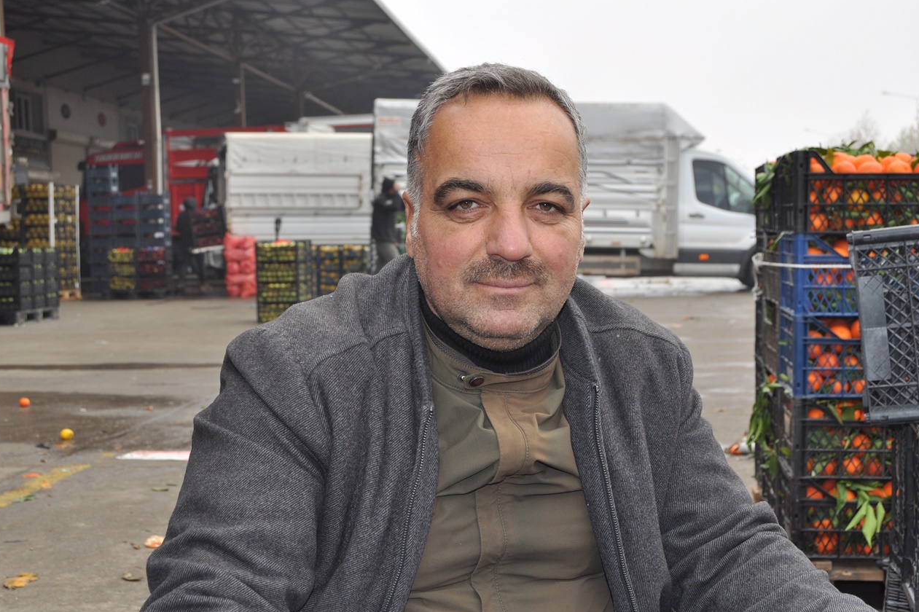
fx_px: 1327
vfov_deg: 26.0
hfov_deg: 38.2
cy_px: 317
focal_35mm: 52
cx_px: 464
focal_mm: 32
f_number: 4.5
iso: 200
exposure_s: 1/200
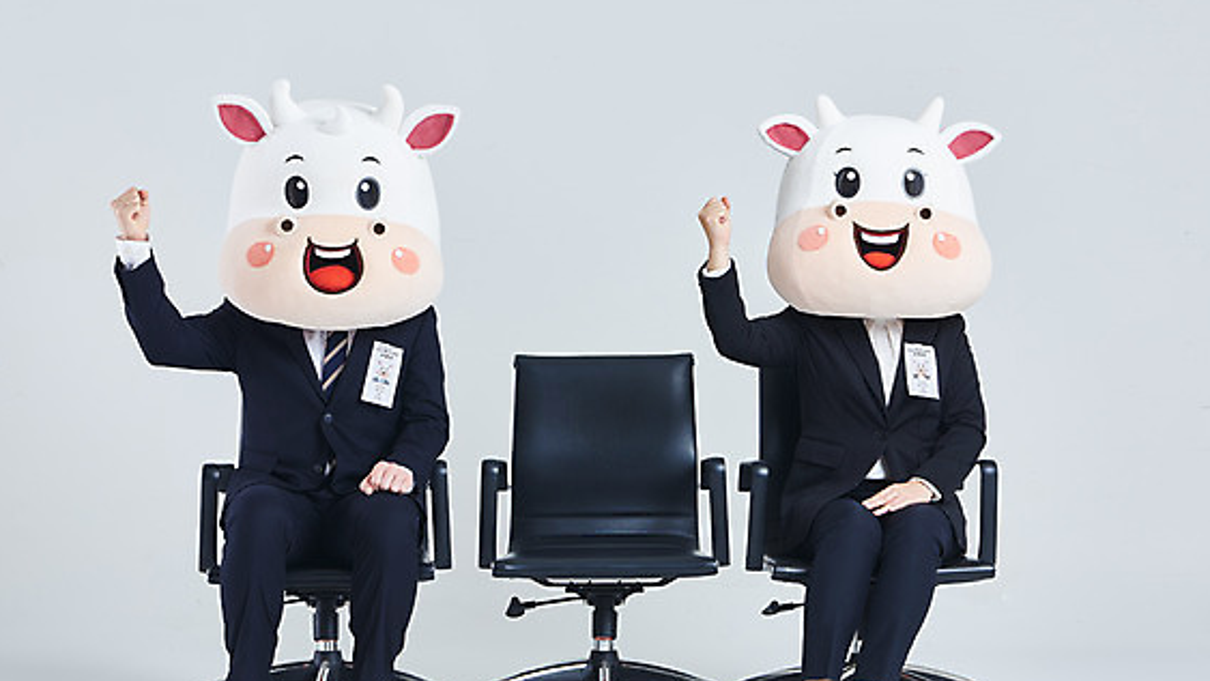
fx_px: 2503
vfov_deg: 15.5
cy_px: 382
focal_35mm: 78
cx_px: 603
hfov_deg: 27.2
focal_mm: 70
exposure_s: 1/125
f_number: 14
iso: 100
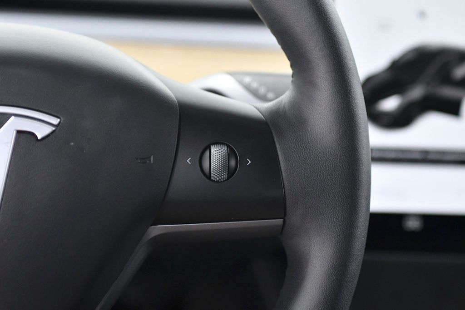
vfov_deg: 17.5
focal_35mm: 78
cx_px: 232
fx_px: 1008
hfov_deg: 26.0
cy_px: 155
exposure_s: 1/160
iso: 2000
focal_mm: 52
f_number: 3.5
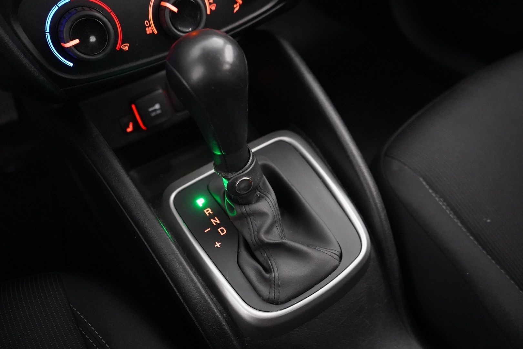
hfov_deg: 65.5
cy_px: 174
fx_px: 407
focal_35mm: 28
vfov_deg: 46.4
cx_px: 262
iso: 12800
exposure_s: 1/50
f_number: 4
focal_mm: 28
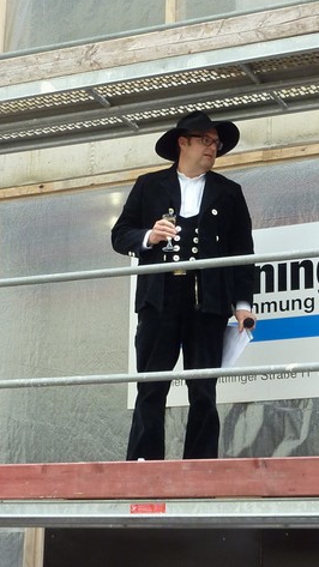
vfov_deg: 25.3
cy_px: 282
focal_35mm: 84
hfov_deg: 14.4
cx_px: 173
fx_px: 1263
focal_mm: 6.9
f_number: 3.7
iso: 160
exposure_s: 1/100
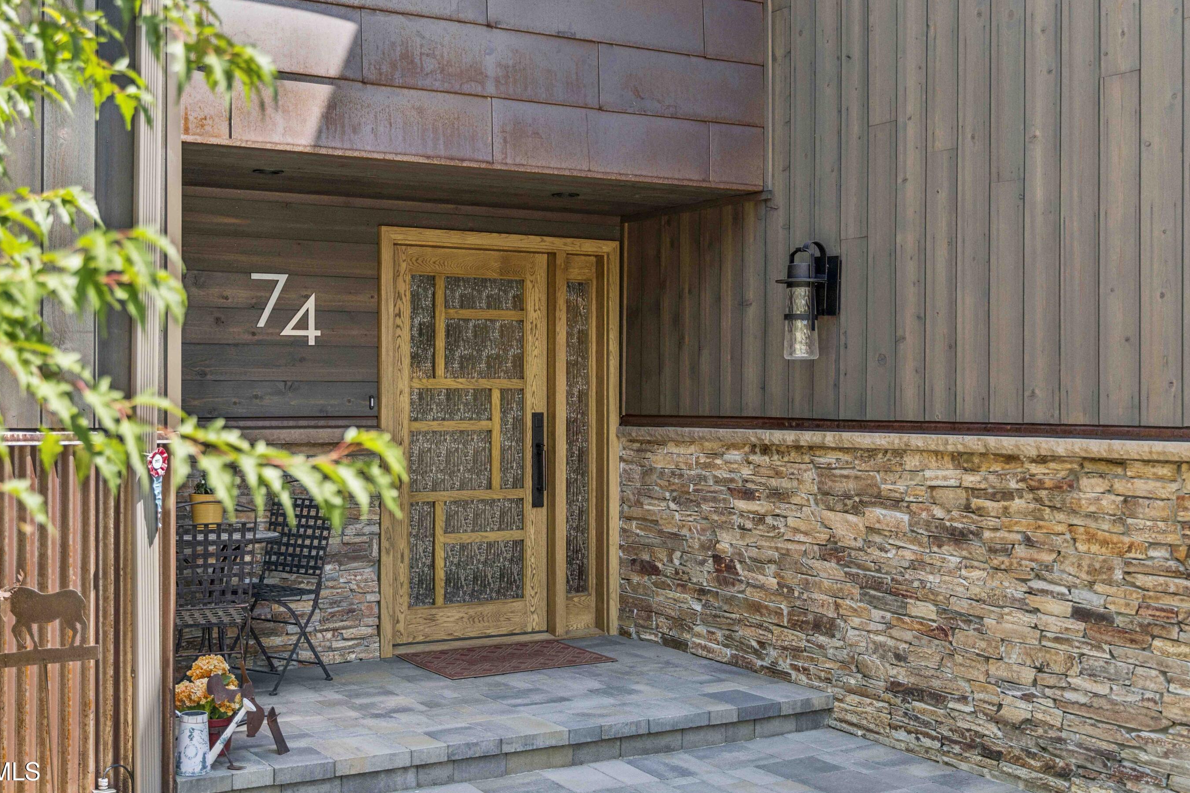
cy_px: 374
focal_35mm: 42
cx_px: 533
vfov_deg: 31.9
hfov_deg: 46.3
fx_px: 1388
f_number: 2.8
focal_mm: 38
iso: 320
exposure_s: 1/2000
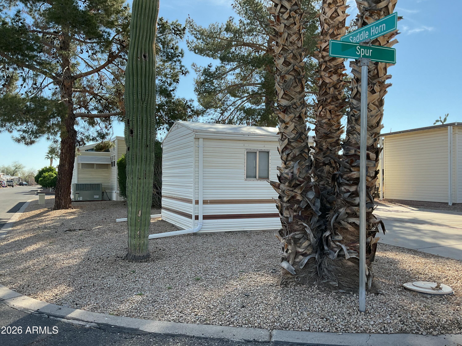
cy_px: 173
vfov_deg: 48.2
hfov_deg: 61.7
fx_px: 387
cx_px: 231
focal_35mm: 29
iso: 16
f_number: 1.8
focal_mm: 3
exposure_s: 1/855
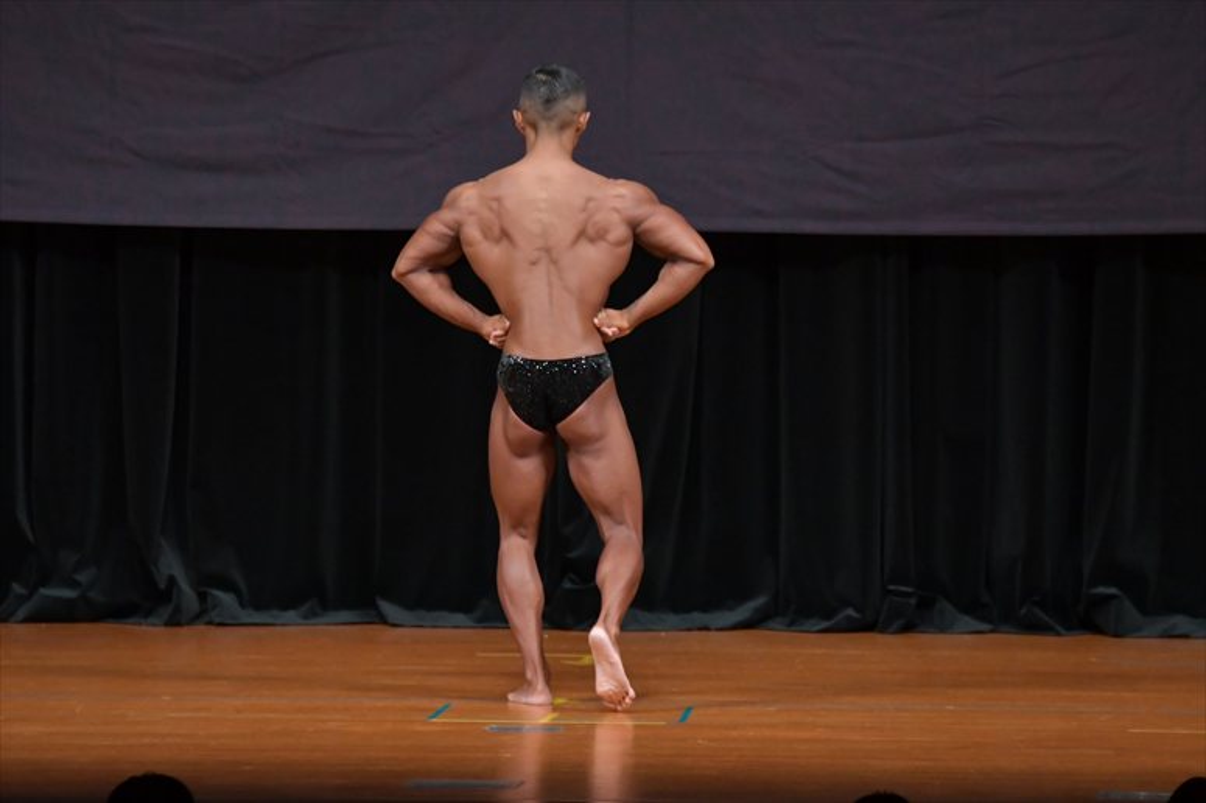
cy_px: 402
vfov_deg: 4.8
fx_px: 9543
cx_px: 603
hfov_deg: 7.2
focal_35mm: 285
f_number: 5.6
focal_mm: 190
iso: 4000
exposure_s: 1/400
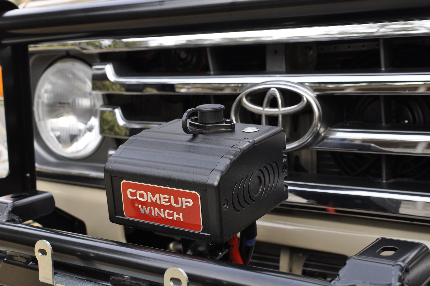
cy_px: 143
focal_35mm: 52
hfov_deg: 37.9
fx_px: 626
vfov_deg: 25.7
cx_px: 215
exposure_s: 1/125
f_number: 5.6
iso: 280
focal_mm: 35
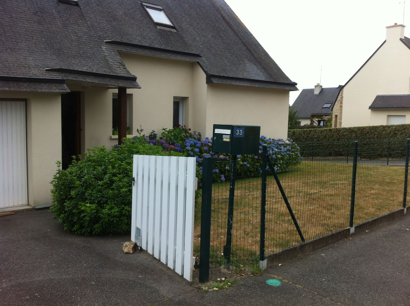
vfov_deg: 40.6
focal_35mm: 35
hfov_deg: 52.7
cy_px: 153
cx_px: 205
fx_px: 414
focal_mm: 3.85
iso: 80
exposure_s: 1/754
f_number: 2.8
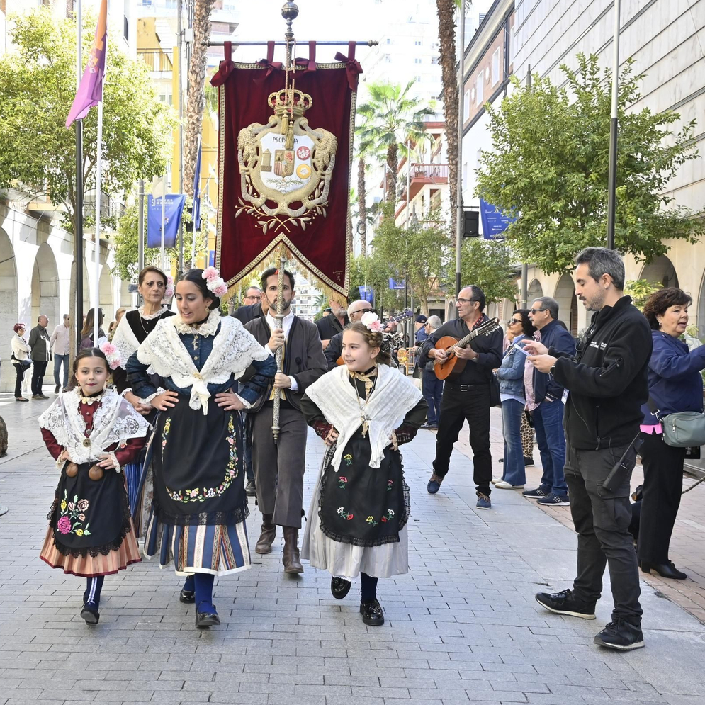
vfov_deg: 40.9
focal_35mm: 41
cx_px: 233
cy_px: 354
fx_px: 945
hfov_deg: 40.4
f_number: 4.5
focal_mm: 20
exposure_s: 1/400
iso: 400
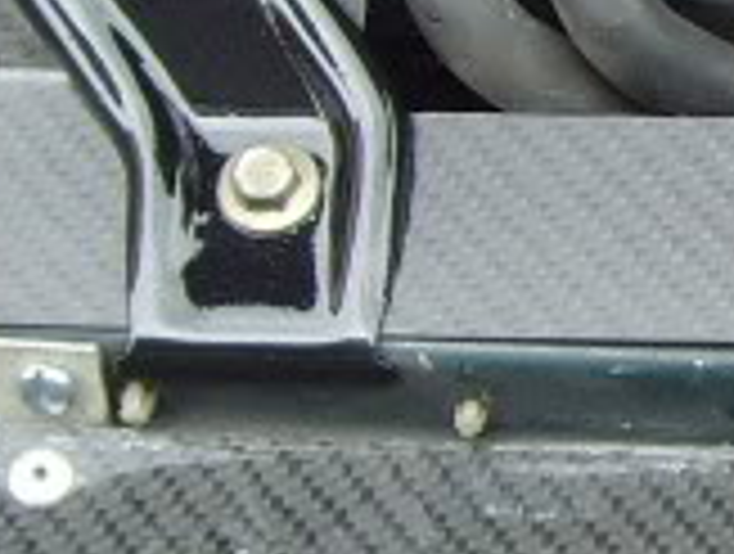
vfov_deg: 5.3
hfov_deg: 6.8
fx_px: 5993
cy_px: 162
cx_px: 1450
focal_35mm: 282
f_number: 3.7
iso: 80
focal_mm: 7.7
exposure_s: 1/90
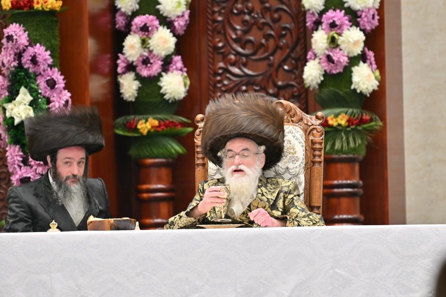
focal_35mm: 300
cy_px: 148
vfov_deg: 4.6
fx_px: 3715
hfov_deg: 6.9
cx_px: 223
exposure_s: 1/200
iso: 160
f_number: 2.8
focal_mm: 200
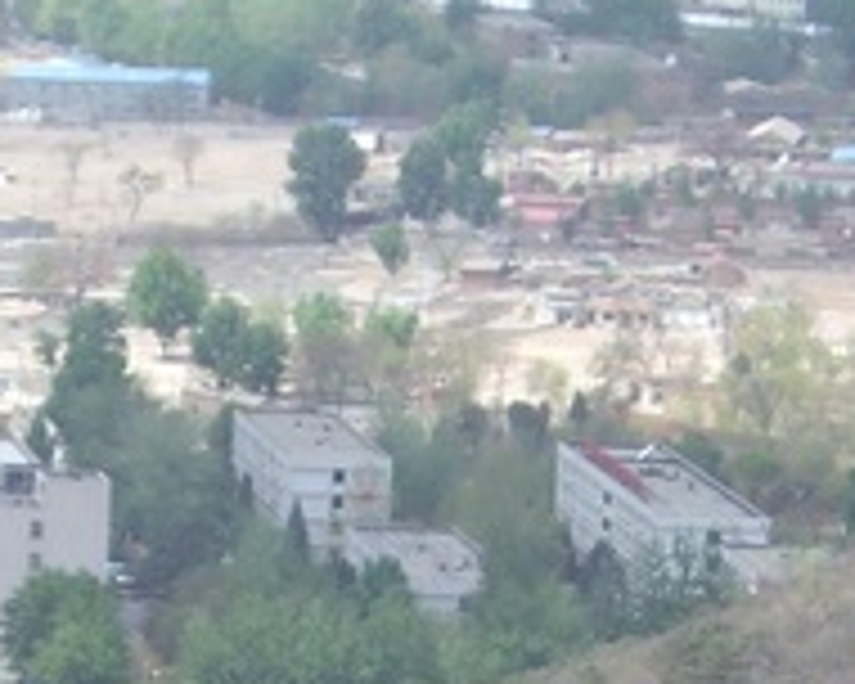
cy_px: 974
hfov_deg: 4.2
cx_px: 536
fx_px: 11564
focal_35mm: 457
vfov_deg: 3.4
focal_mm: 18.6
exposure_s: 1/200
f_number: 5.2
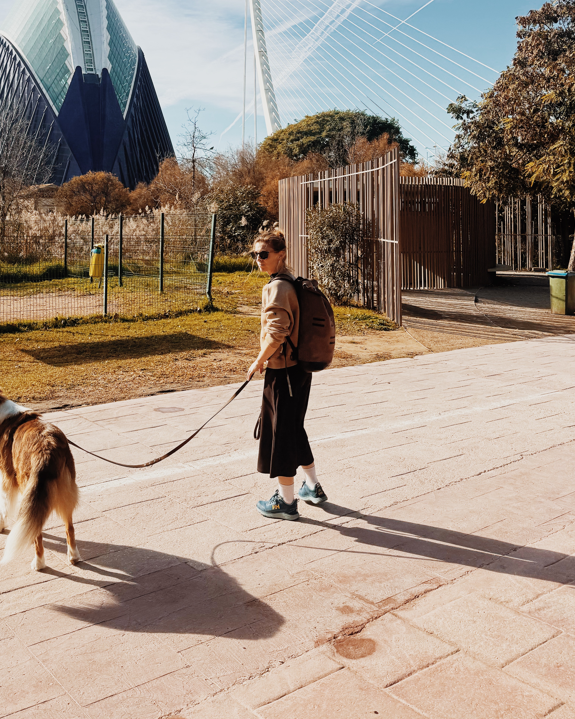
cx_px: 193
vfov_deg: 49.8
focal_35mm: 35
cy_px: 194
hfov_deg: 41.7
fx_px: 744
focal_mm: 6.76
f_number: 1.78
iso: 80
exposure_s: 1/5814
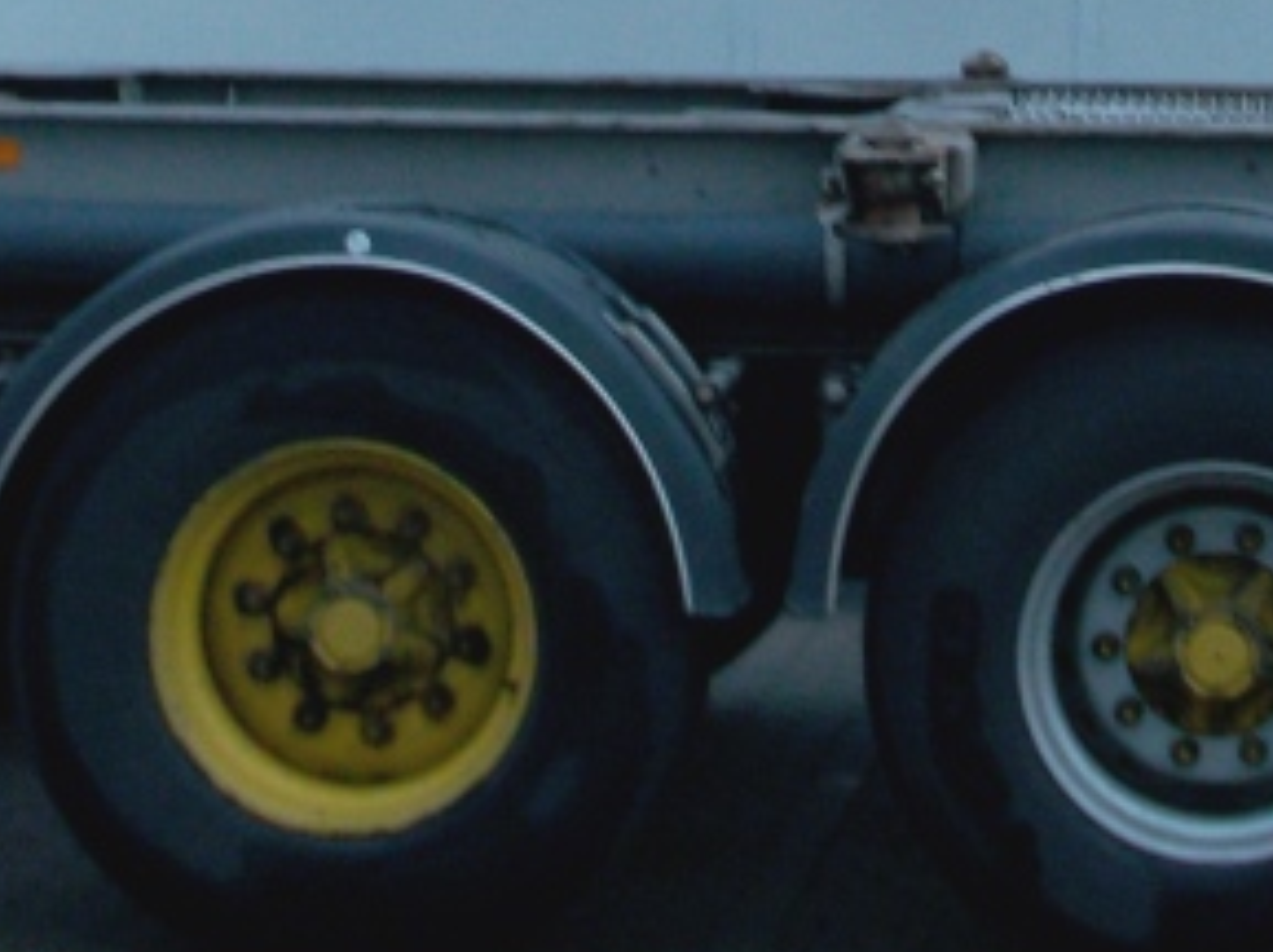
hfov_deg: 17.8
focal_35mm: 110
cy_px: -613
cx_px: 987
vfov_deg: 12.5
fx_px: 4040
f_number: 2.9
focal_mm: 5.7
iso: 90
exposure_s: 1/40
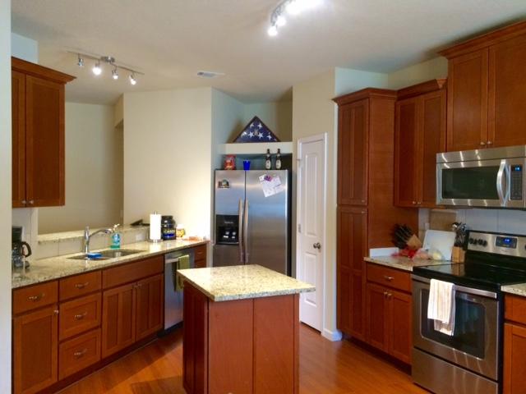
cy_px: 197
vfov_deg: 48.2
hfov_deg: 61.7
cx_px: 263
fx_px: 441
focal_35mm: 29
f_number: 2.2
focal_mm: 4.15
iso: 250
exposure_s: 1/30
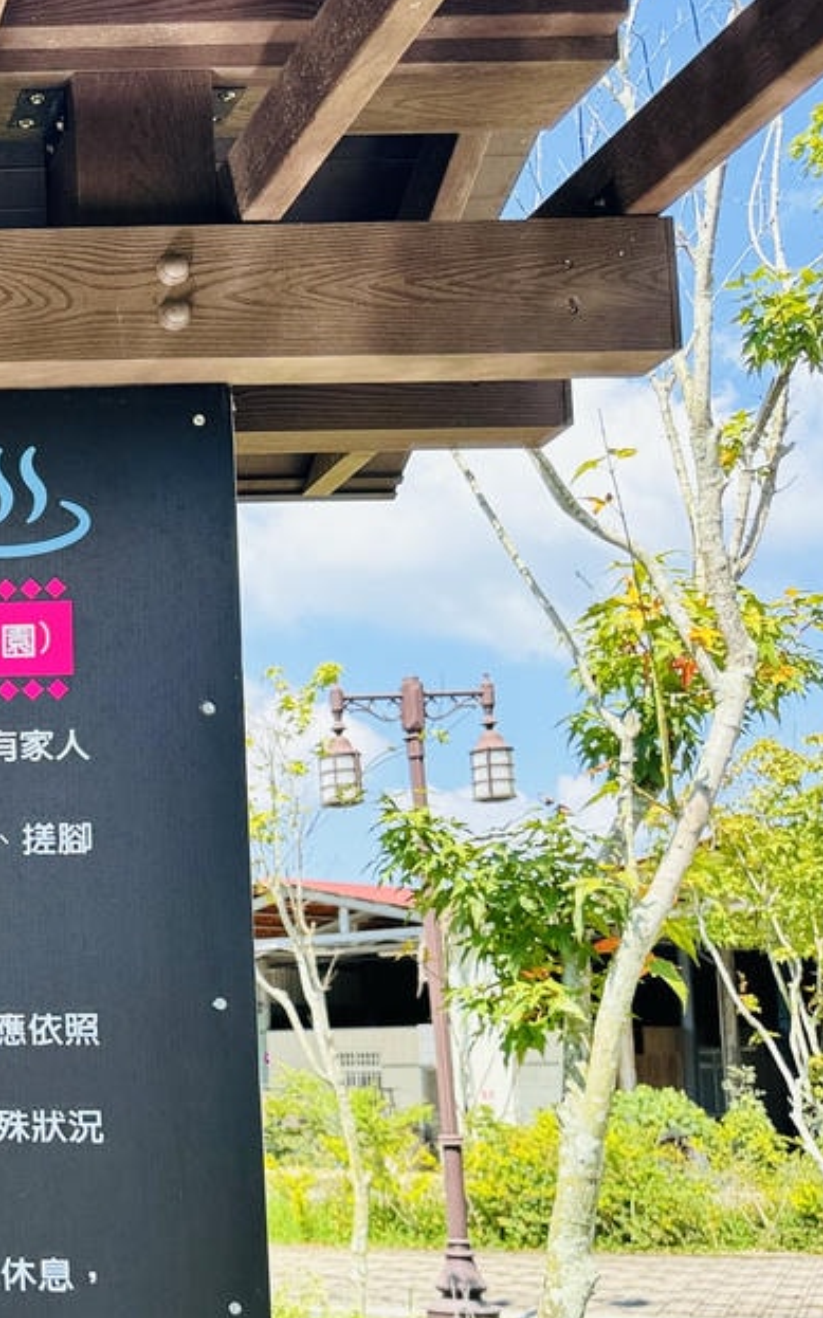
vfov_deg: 40.4
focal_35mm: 49
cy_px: 903
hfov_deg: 21.7
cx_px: -427
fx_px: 1760
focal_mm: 6.76
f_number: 1.78
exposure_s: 1/782
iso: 80
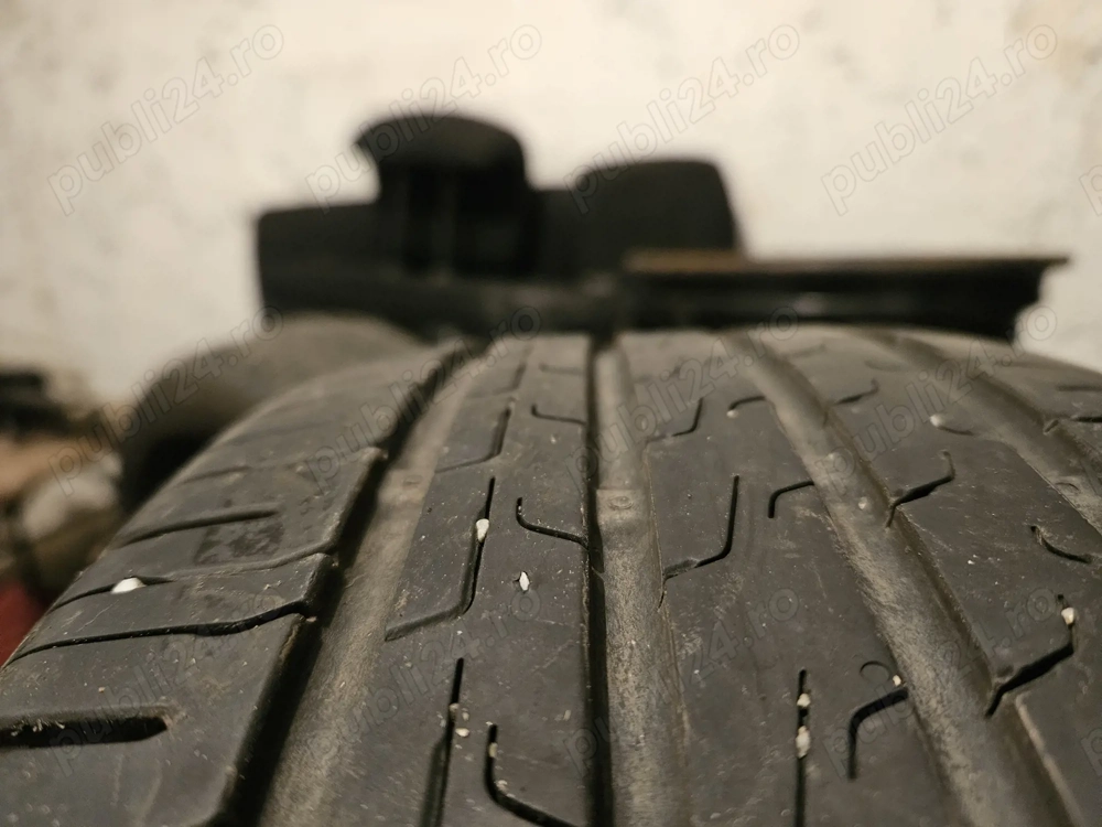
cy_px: 414
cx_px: 551
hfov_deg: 73.9
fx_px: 732
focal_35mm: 23
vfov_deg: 58.9
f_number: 1.8
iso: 800
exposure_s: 1/25
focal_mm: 5.4
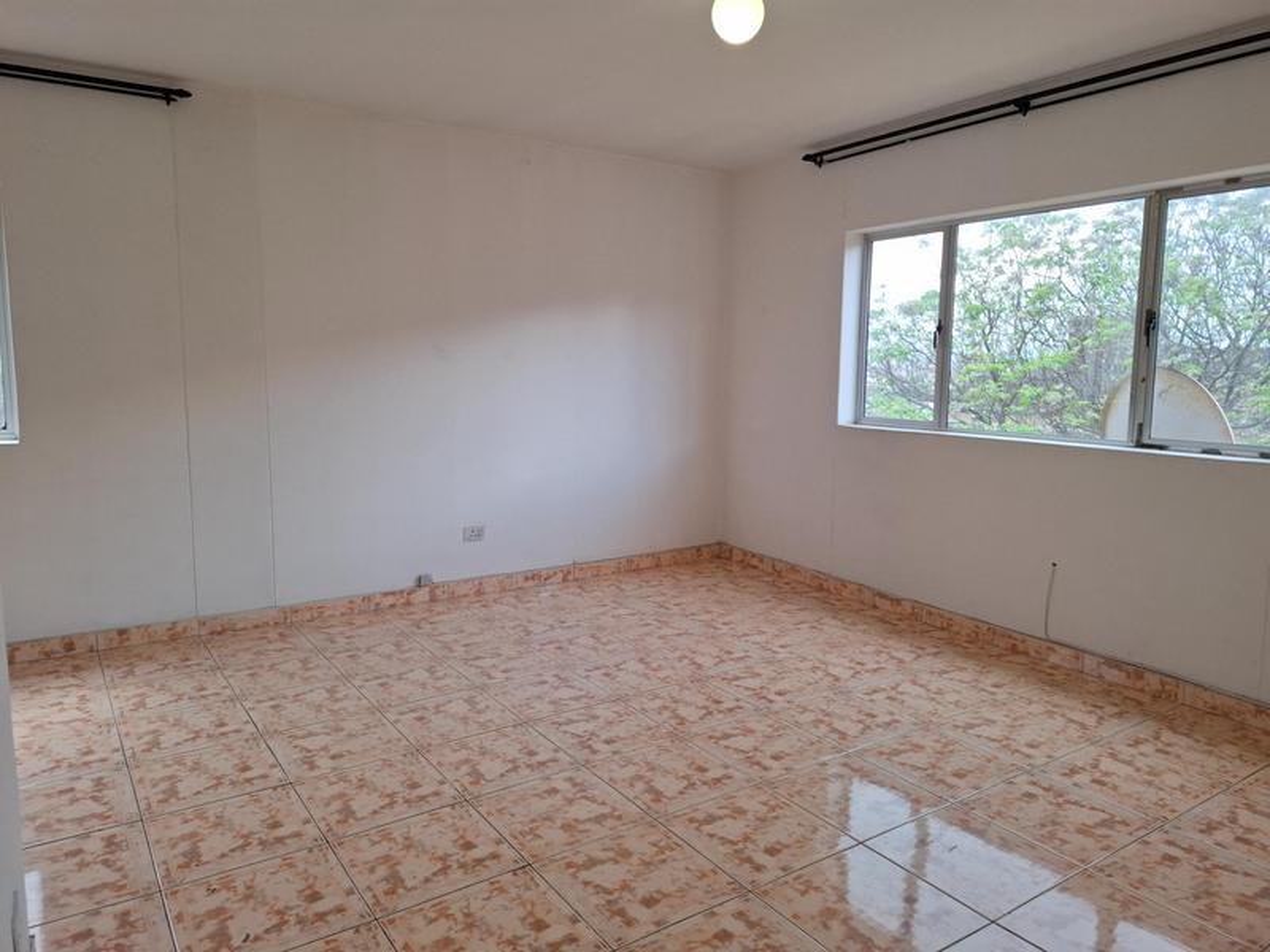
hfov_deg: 73.9
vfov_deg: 58.9
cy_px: 476
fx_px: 844
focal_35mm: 23
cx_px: 635
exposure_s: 1/100
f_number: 1.8
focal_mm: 5.54
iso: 64
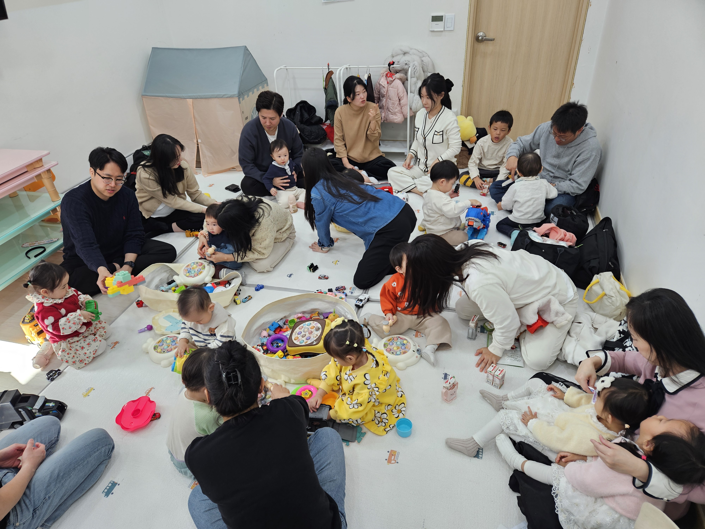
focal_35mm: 23
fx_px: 468
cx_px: 352
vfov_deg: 58.9
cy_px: 264
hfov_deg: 73.9
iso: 100
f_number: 1.8
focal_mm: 5.4
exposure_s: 1/120
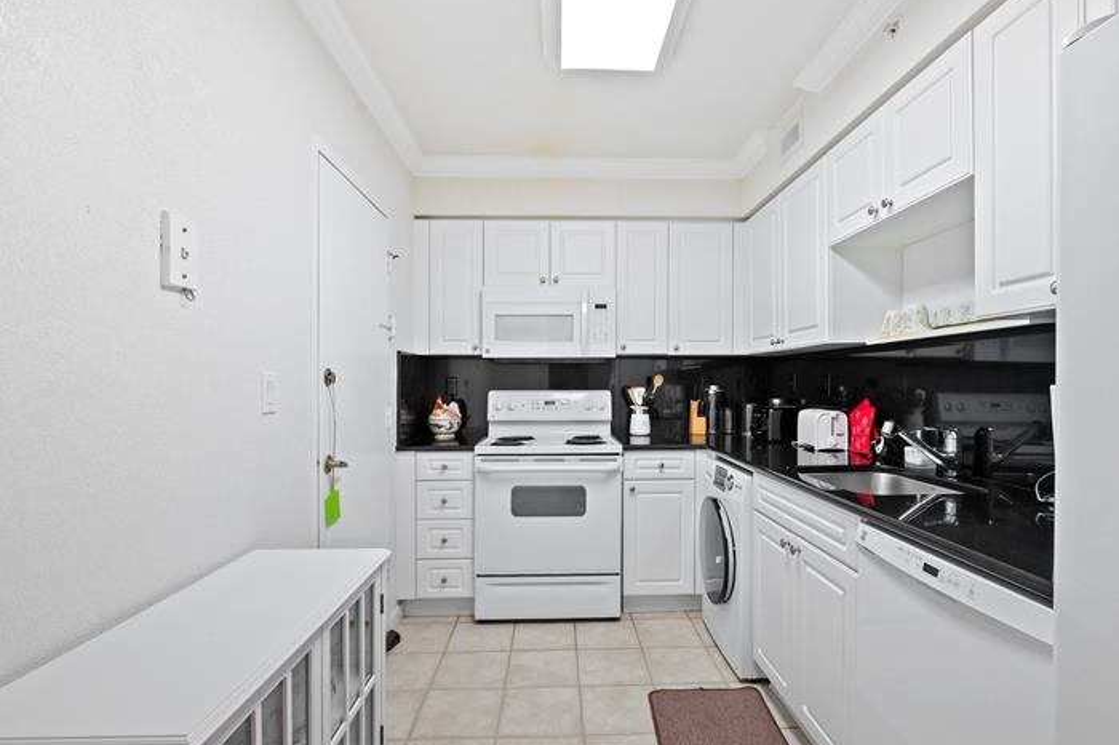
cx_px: 575
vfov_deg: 73.6
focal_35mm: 16
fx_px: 497
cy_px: 391
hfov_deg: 96.7
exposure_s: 1/13
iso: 800
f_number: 8
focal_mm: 14
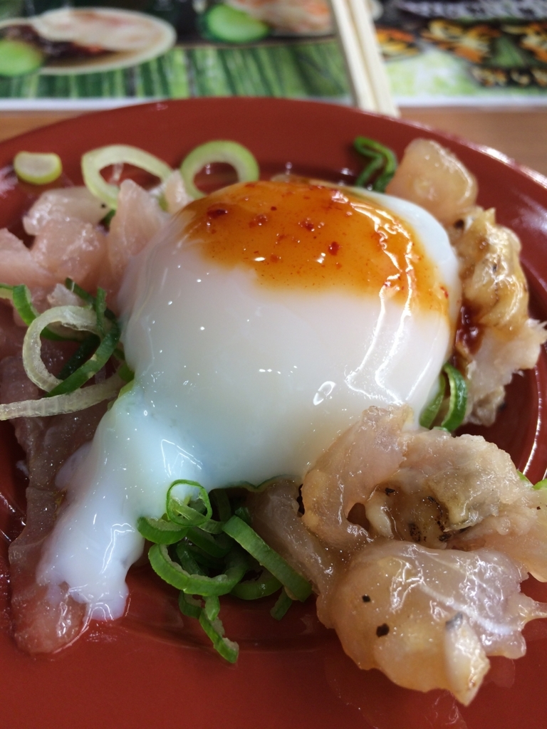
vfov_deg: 61.7
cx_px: 274
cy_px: 364
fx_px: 611
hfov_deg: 48.2
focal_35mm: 29
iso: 64
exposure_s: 1/100
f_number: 2.2
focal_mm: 4.15
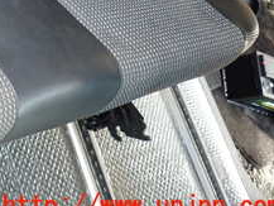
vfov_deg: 19.6
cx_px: -91
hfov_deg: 24.3
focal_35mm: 69
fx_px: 546
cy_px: -62
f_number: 2
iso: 200
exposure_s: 1/60
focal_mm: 4.5
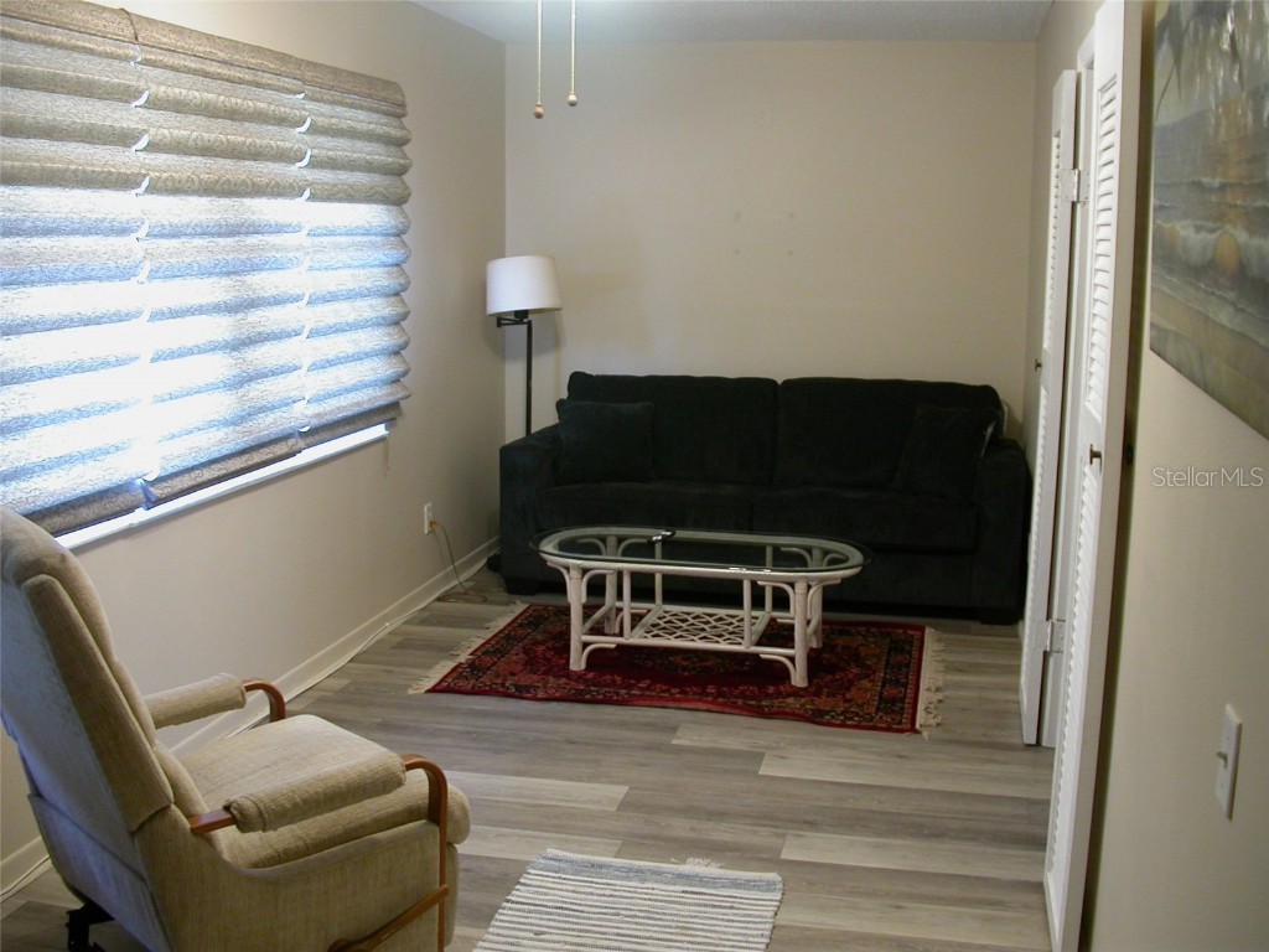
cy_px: 476
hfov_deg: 49.0
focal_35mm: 38
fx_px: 1393
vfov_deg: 37.7
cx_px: 634
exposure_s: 1/8
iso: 100
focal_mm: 7.85
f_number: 2.6
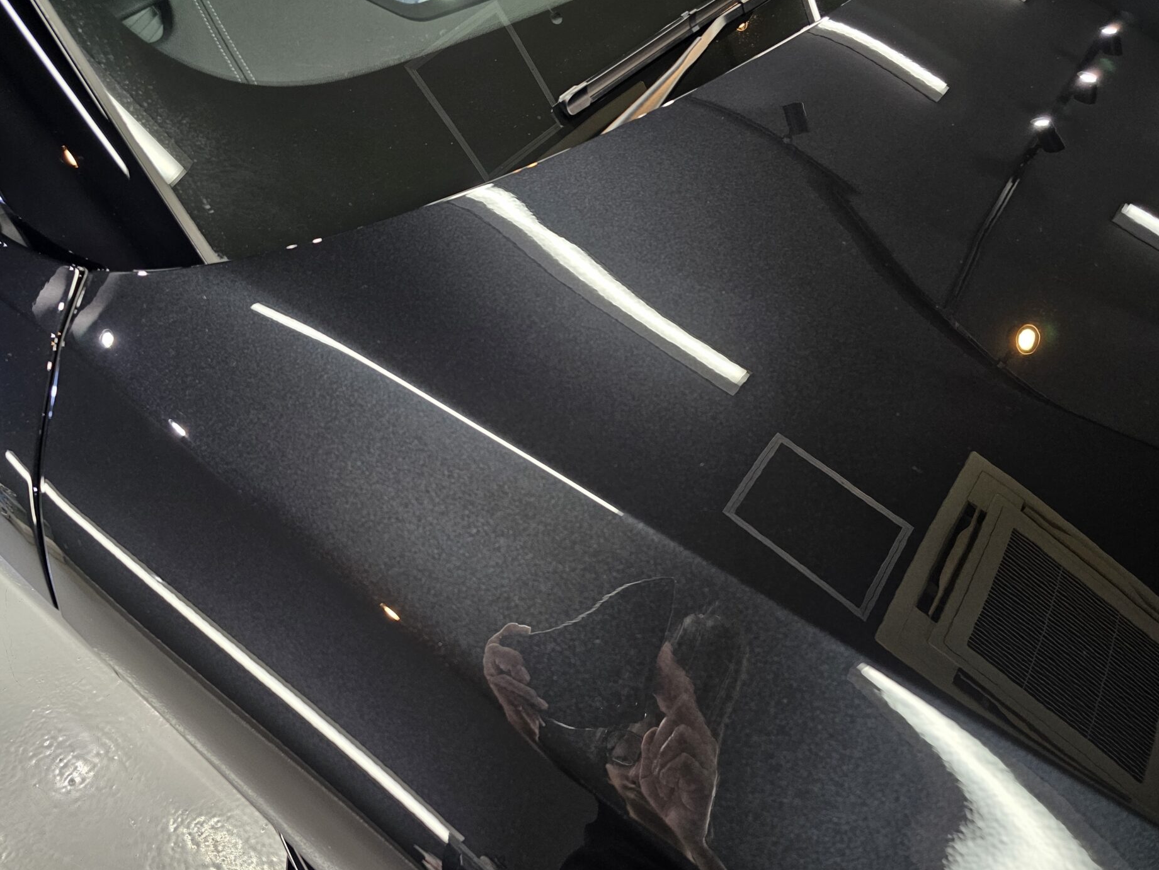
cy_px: 452
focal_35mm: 24
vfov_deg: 56.8
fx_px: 804
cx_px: 564
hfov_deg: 71.6
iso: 200
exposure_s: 1/100
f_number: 1.7
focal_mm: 6.3
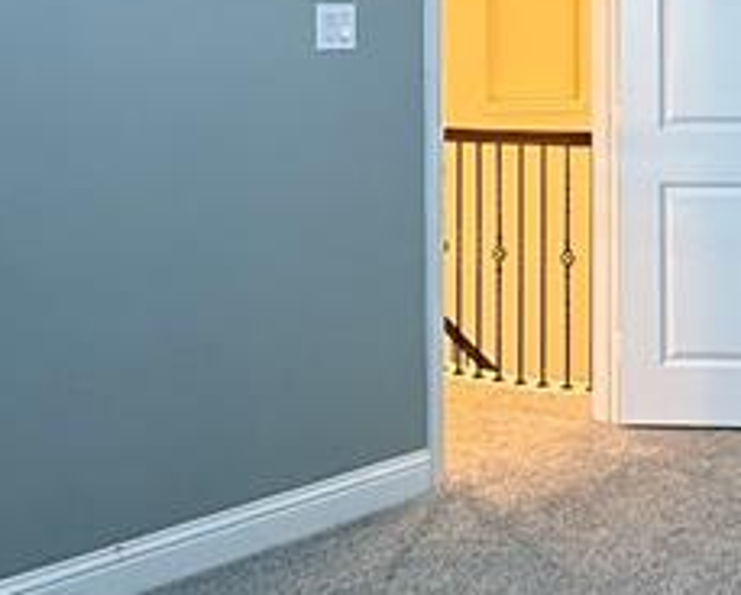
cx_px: 715
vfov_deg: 24.3
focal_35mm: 61
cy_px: 58
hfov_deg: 29.2
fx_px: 1340
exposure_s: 1/60
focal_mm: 2.22
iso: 250
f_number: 2.2
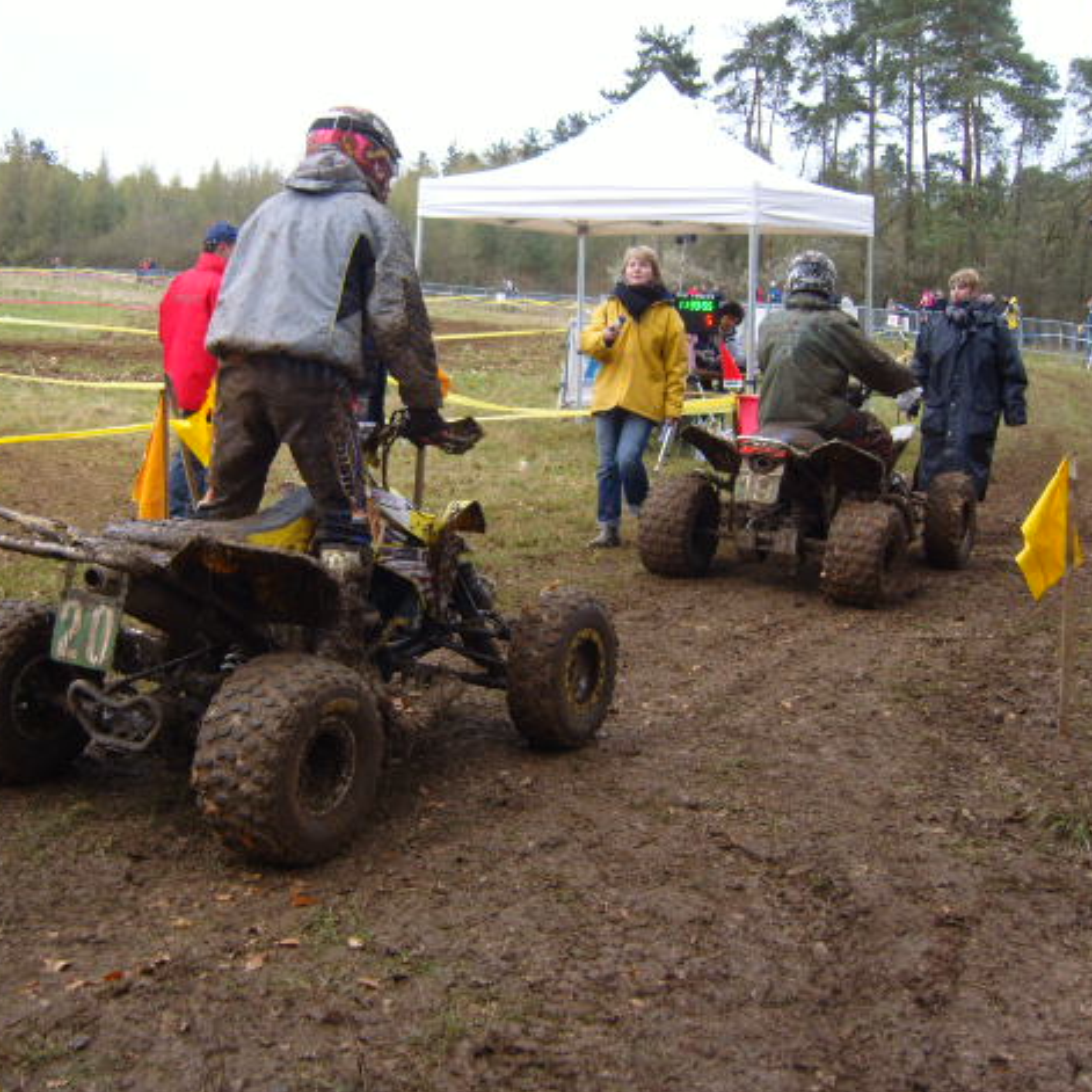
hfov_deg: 39.9
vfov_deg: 40.0
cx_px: 447
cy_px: 554
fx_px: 1499
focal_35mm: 42
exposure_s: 1/250
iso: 80
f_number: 2.8
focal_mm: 7.4
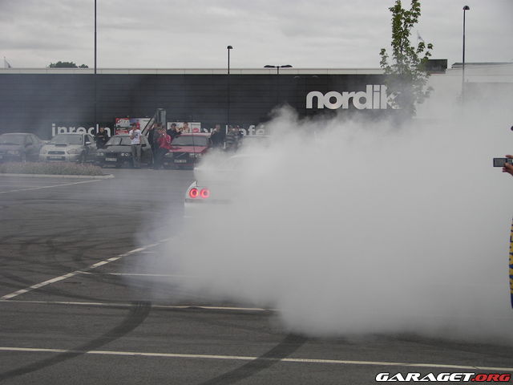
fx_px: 1334
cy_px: 192
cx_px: 256
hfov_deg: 21.8
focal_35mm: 90
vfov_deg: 16.4
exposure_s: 1/125
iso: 64
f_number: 2.8
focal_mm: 14.9
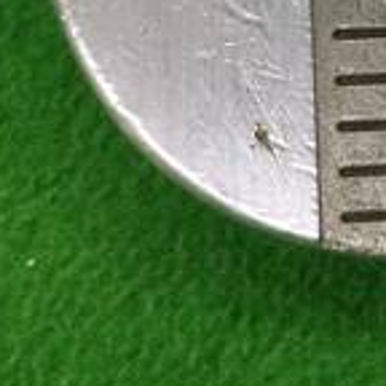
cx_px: 697
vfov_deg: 13.4
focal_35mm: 122
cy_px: -220
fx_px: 1539
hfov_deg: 12.9
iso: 80
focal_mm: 3.3
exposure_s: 1/30
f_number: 2.4
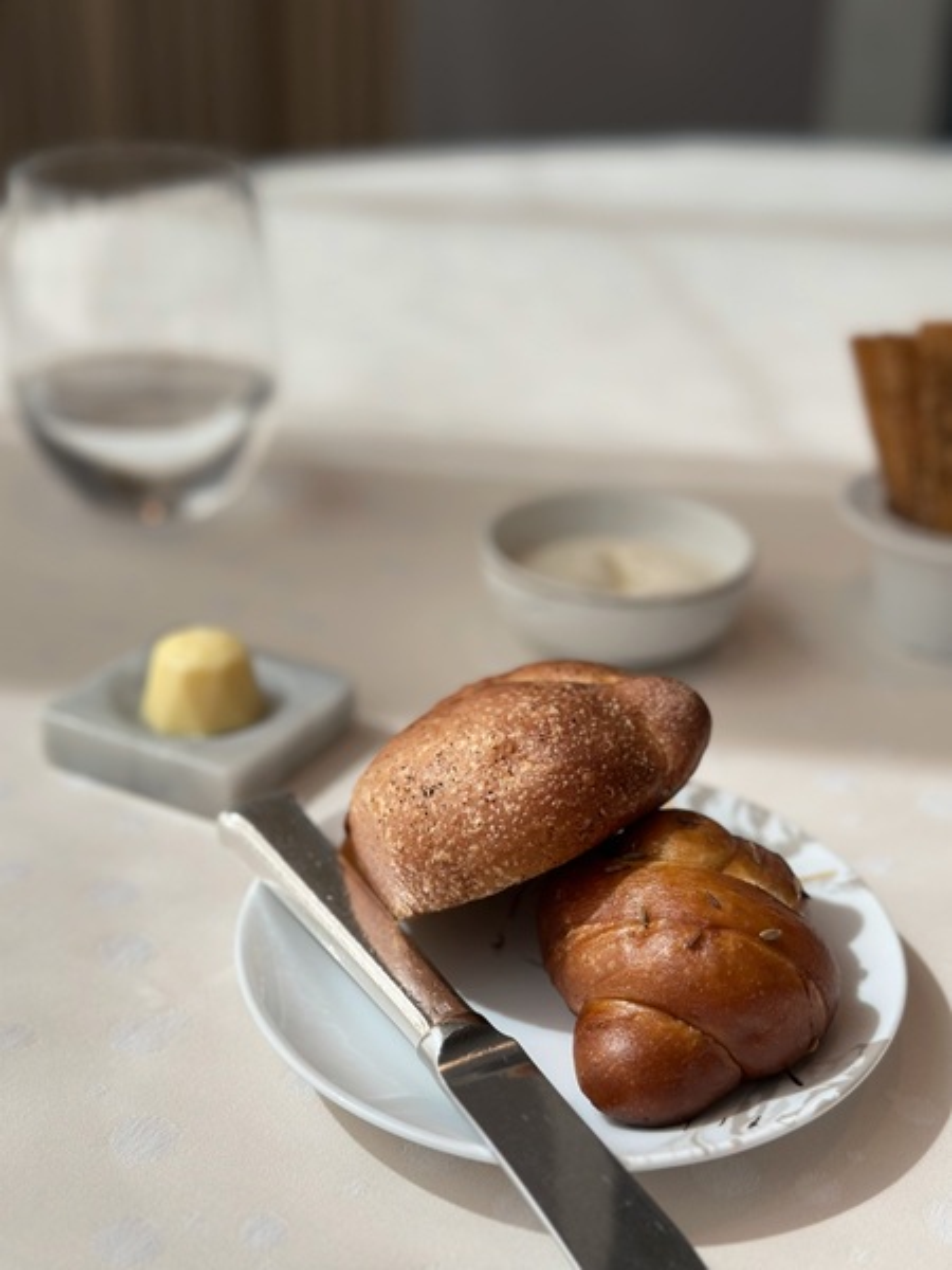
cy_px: 635
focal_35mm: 48
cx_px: 476
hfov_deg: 30.3
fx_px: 1760
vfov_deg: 39.7
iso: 80
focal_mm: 6.86
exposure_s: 1/911
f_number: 1.78
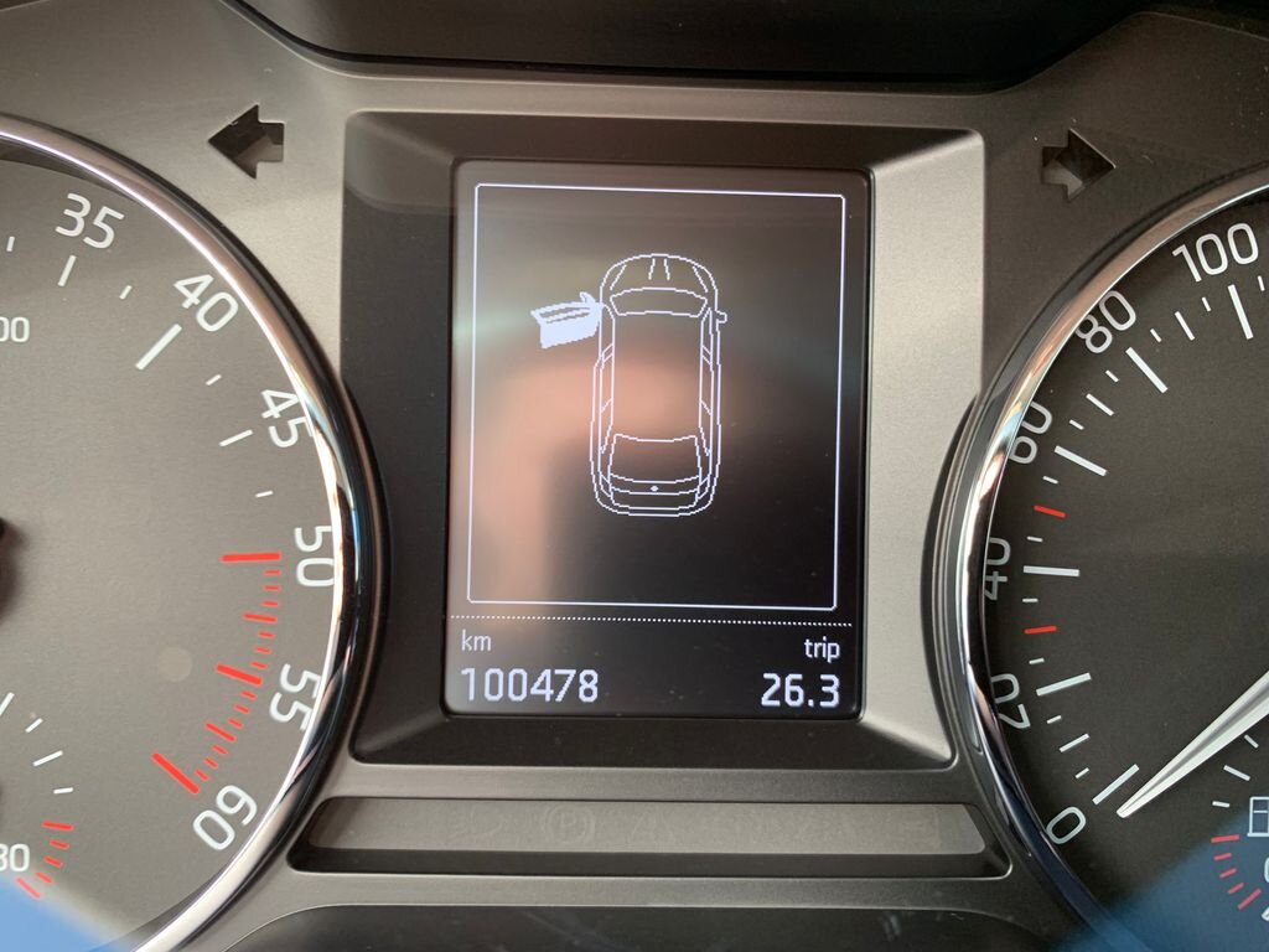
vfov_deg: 53.1
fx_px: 953
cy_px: 476
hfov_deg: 67.3
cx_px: 634
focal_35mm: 26
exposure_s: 1/101
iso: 100
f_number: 1.8
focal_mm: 4.25
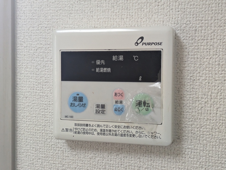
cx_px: 113
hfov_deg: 37.5
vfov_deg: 28.6
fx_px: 333
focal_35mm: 51
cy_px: 85
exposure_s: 1/120
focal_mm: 5.43
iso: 399
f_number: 1.89
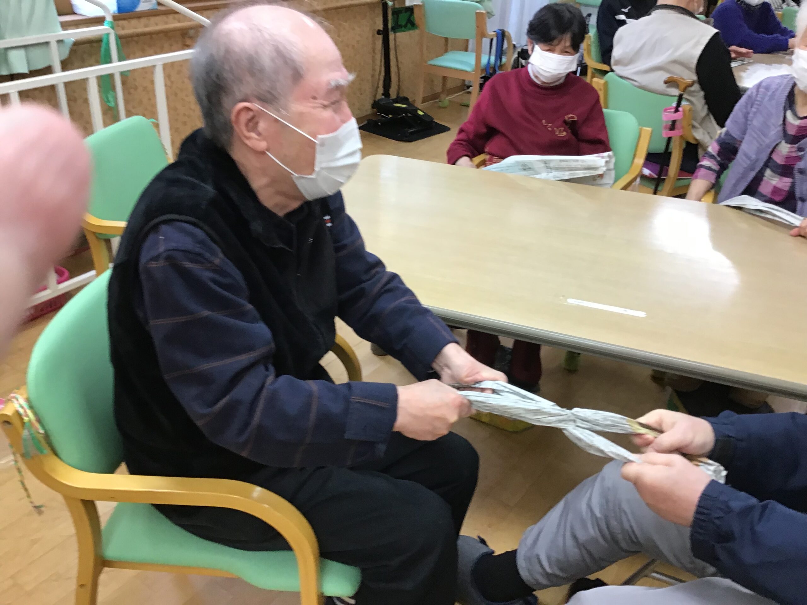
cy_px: 302
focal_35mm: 31
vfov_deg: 45.4
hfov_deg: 58.4
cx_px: 404
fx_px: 723
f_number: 2.4
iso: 64
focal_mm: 3.3
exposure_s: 1/30
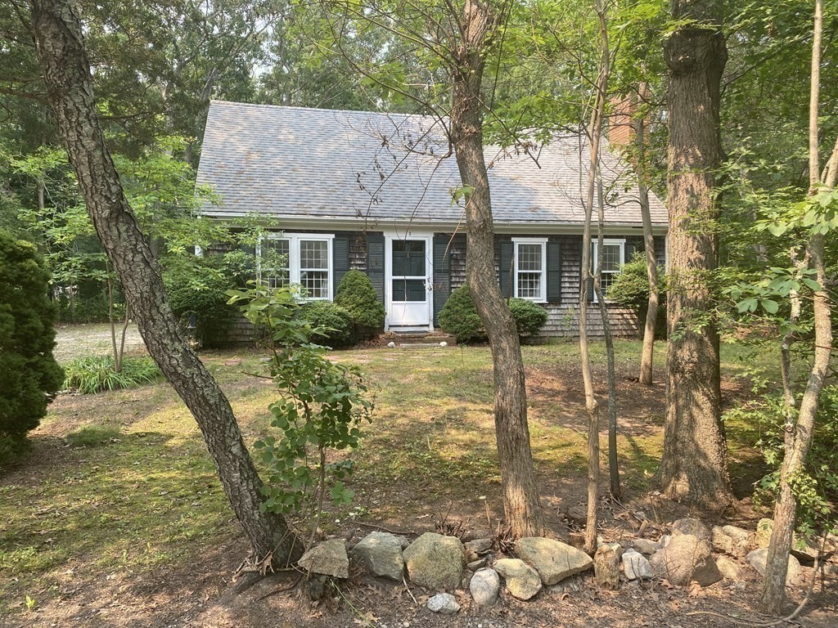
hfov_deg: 67.3
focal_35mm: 26
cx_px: 419
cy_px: 314
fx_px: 629
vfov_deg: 53.1
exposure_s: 1/320
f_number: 1.8
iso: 32
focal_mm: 4.25
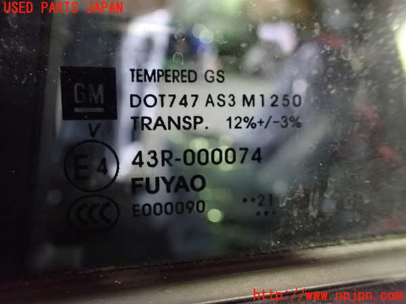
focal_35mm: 30
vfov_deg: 46.8
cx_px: 203
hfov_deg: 60.0
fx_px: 352
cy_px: 152
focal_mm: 5.4
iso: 1600
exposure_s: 1/20
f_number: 2.3
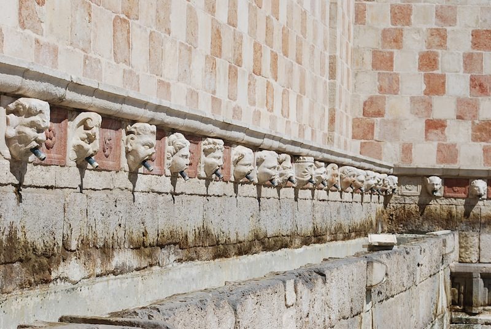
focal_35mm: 82
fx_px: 1127
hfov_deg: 24.6
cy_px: 164
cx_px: 246
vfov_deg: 16.6
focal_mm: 55
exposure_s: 1/400
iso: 100
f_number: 10
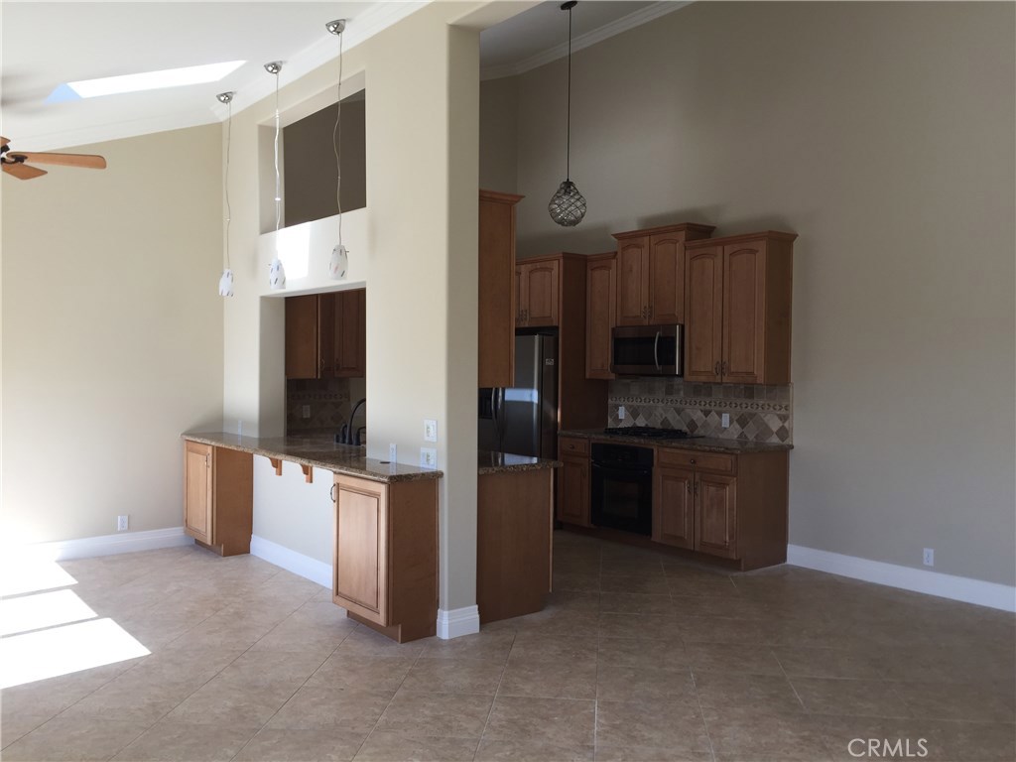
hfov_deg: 61.7
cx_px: 508
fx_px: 851
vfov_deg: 48.2
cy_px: 381
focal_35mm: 29
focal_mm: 4.15
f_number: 2.2
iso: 32
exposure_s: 1/154
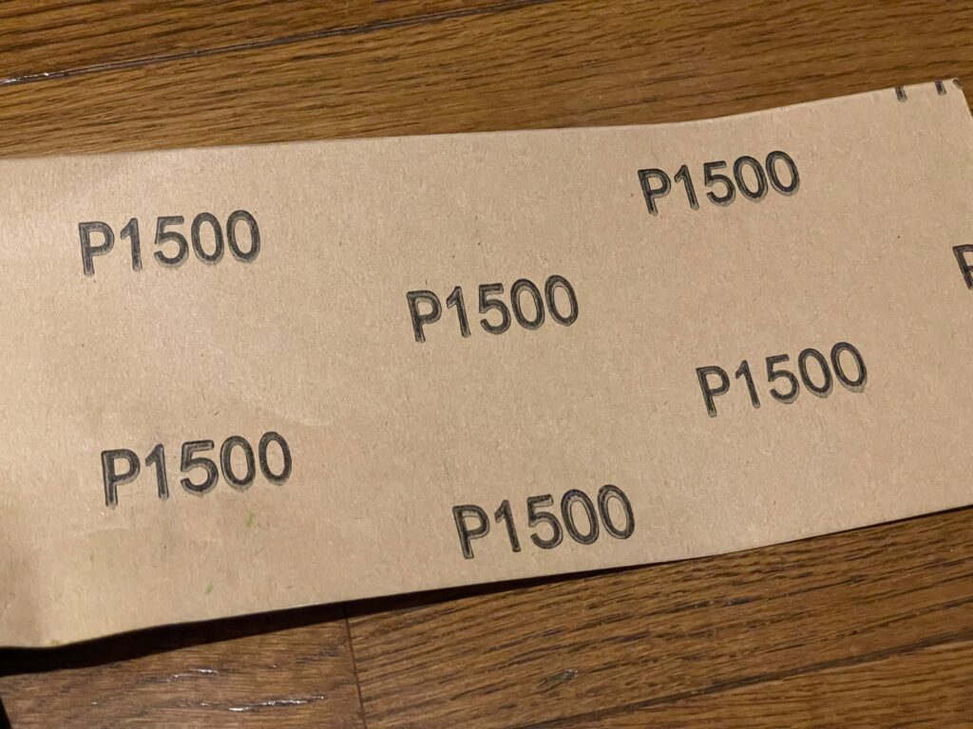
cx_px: 486
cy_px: 364
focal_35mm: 52
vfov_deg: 28.0
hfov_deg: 36.8
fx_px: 1462
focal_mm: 6
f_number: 2
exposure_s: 1/33
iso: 800
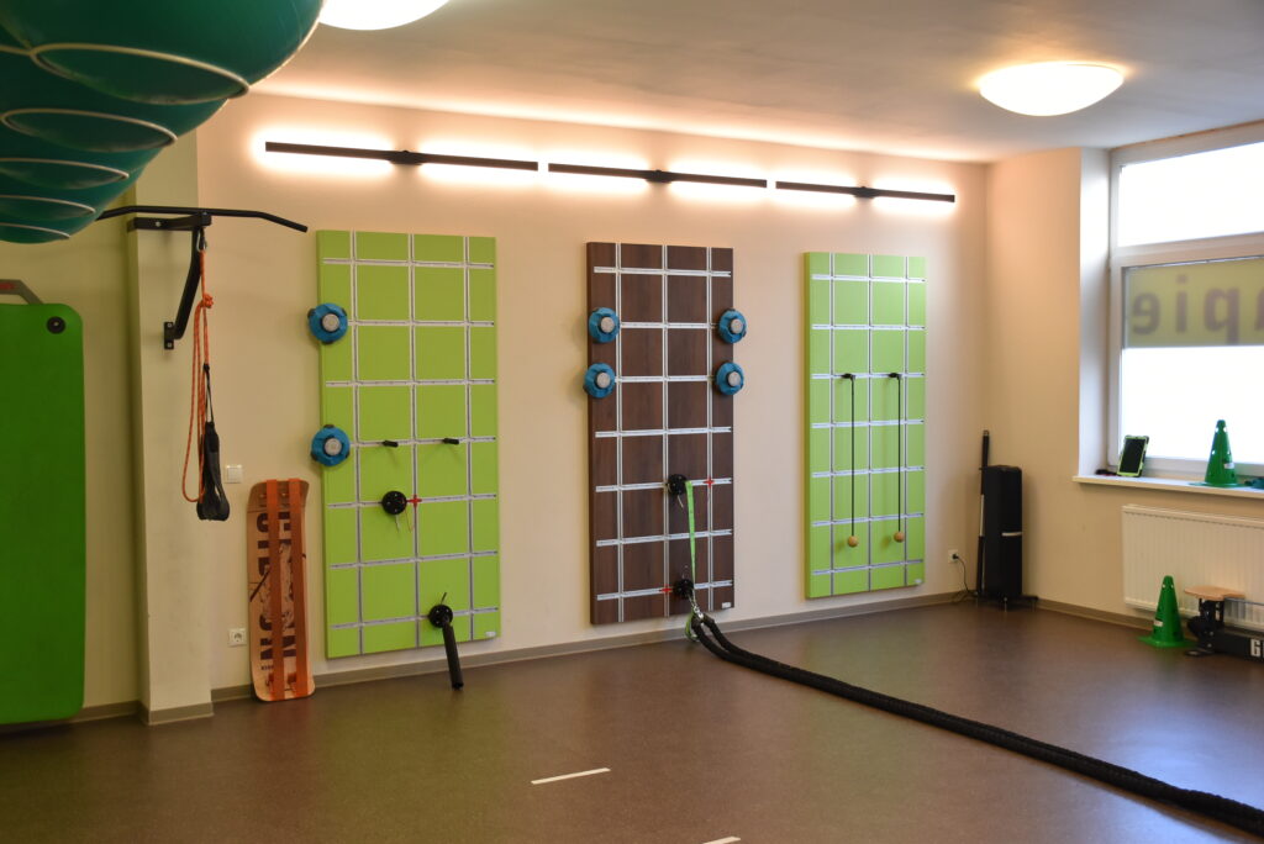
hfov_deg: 53.1
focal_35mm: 36
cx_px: 632
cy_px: 422
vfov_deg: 36.9
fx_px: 1265
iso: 720
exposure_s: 1/60
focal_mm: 24
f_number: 4
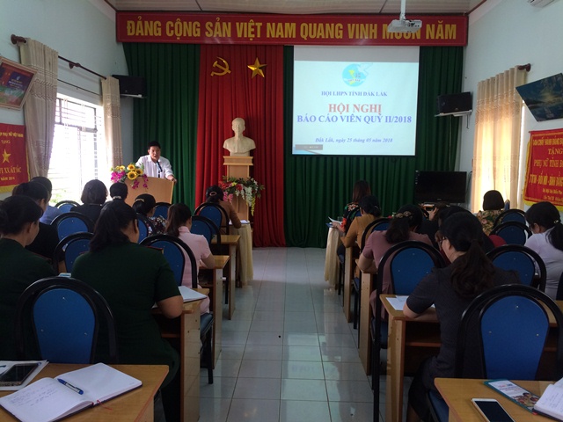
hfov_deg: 61.7
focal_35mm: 29
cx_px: 282
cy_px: 211
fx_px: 472
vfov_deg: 48.2
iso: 40
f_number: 2.2
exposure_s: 1/33
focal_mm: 4.15
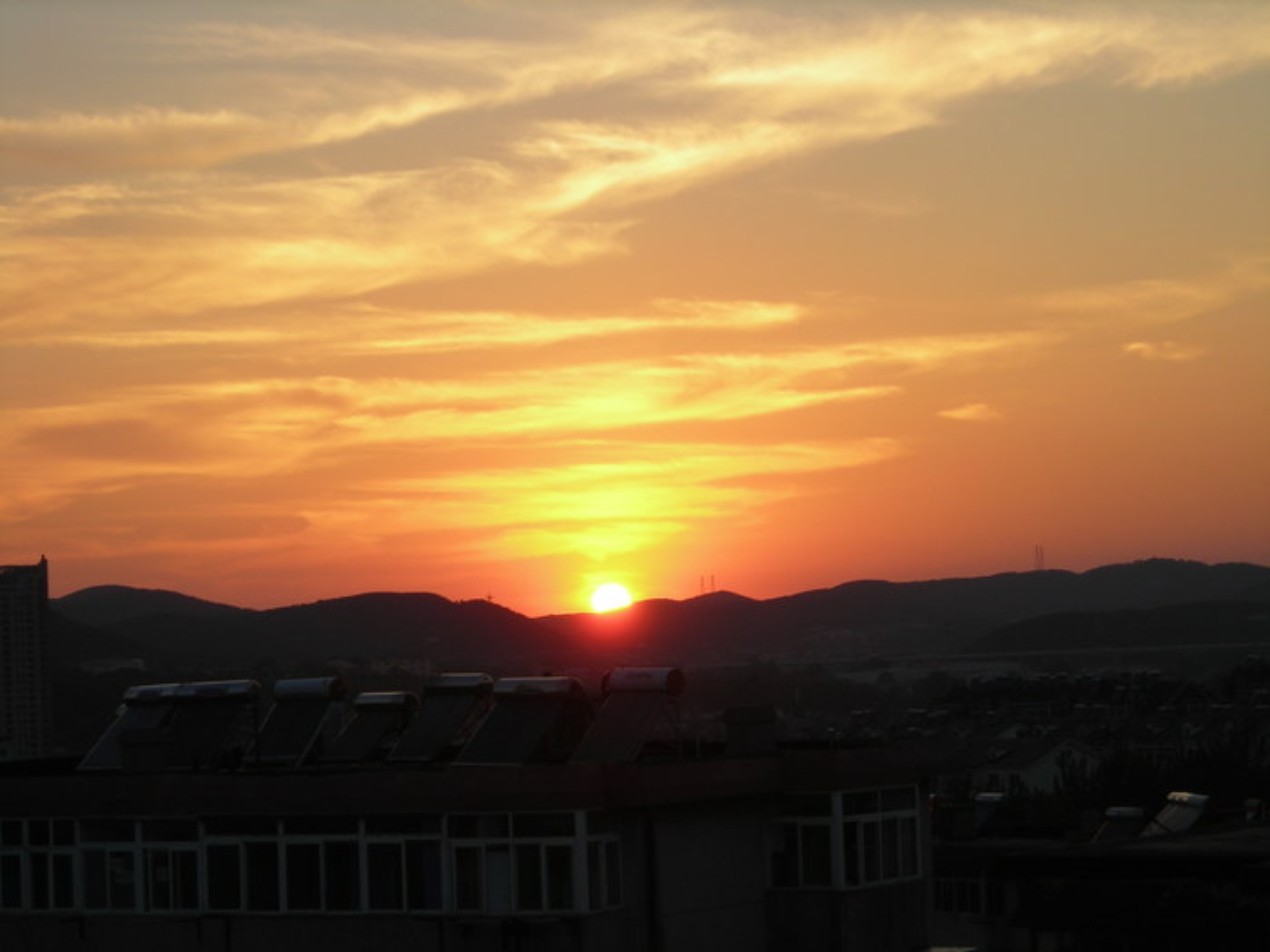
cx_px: 635
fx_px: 4256
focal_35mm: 116
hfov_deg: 17.0
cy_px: 476
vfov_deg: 12.8
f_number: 5.3
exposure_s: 1/77.7
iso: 50
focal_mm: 19.2
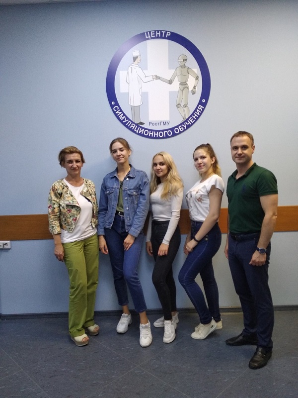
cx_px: 149
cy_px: 199
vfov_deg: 67.3
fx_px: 298
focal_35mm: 26
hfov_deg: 53.1
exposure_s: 1/33
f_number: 2.2
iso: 640
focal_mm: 3.81
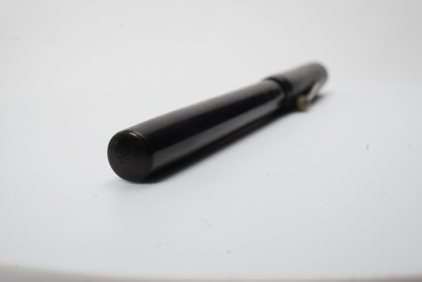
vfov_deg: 29.2
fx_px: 539
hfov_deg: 42.7
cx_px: 214
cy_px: 144
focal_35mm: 46
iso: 640
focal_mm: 30
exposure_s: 1/100
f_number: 16
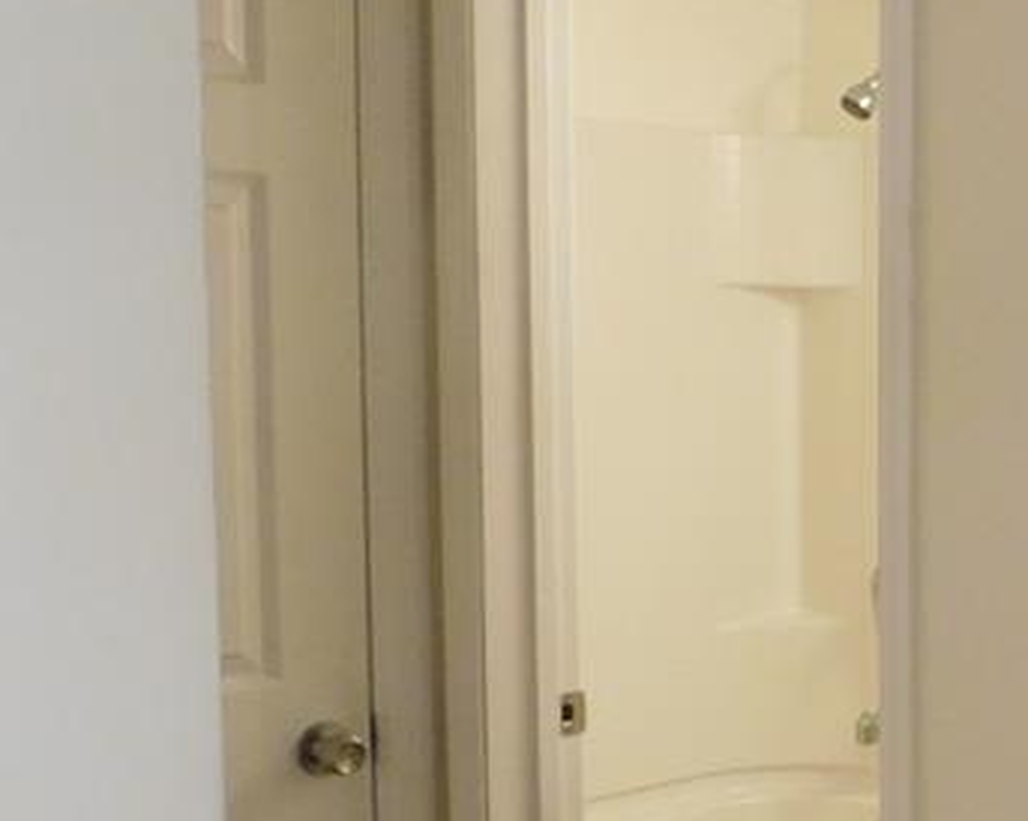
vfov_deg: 22.8
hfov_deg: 23.5
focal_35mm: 67
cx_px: 1484
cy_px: 491
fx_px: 2037
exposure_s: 1/30
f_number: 3
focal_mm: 4
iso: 400
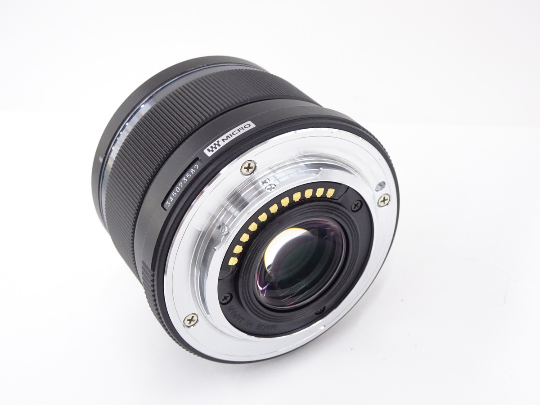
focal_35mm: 54
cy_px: 202
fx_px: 842
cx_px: 270
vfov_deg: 27.0
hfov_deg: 35.5
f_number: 4.5
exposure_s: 1/60
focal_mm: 9.18
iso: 400
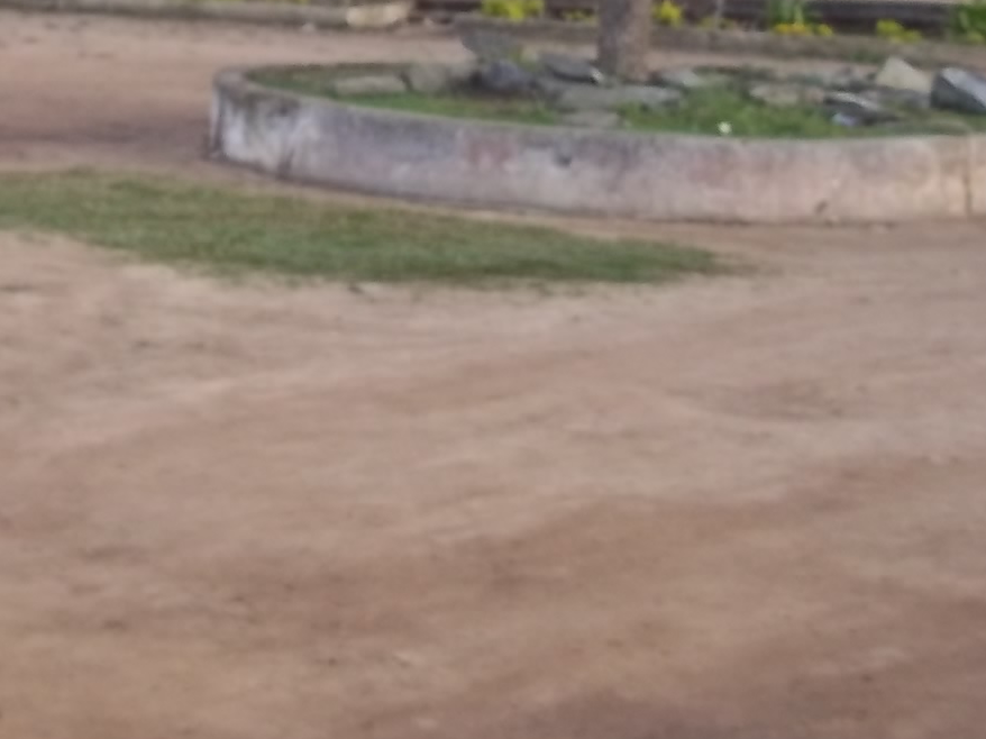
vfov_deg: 17.3
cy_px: 90
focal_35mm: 84
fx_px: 2392
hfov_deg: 22.3
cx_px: -39
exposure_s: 1/320
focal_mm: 6.5
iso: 80
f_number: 3.1
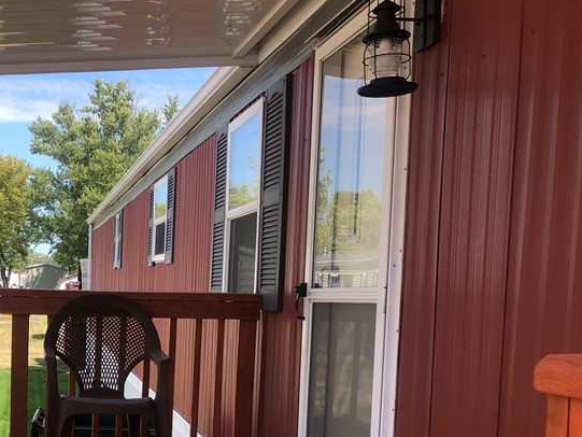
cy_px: 365
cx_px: 33
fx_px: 891
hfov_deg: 33.8
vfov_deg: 26.9
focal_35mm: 53
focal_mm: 3.99
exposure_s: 1/762
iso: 20
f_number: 1.8
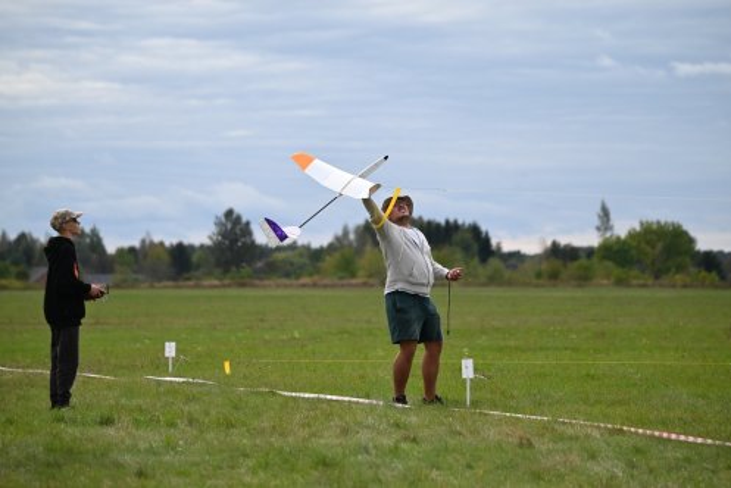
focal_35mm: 220
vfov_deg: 6.3
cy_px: 244
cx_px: 366
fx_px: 4470
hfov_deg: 9.3
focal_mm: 220
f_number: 7.1
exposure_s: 1/2500
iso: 640
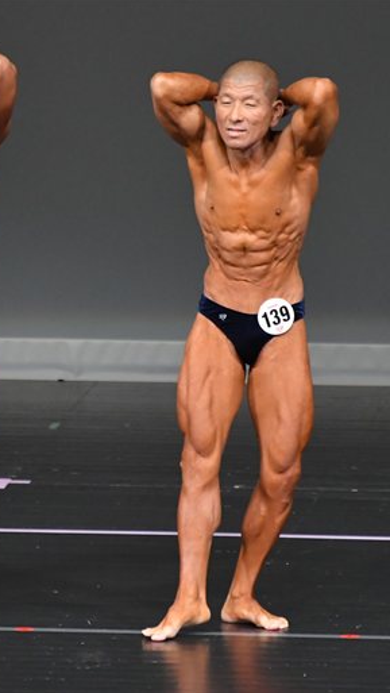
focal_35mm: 593
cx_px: 92
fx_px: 10889
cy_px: 346
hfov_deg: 2.1
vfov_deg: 3.6
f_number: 5.6
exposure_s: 1/400
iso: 4000
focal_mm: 250
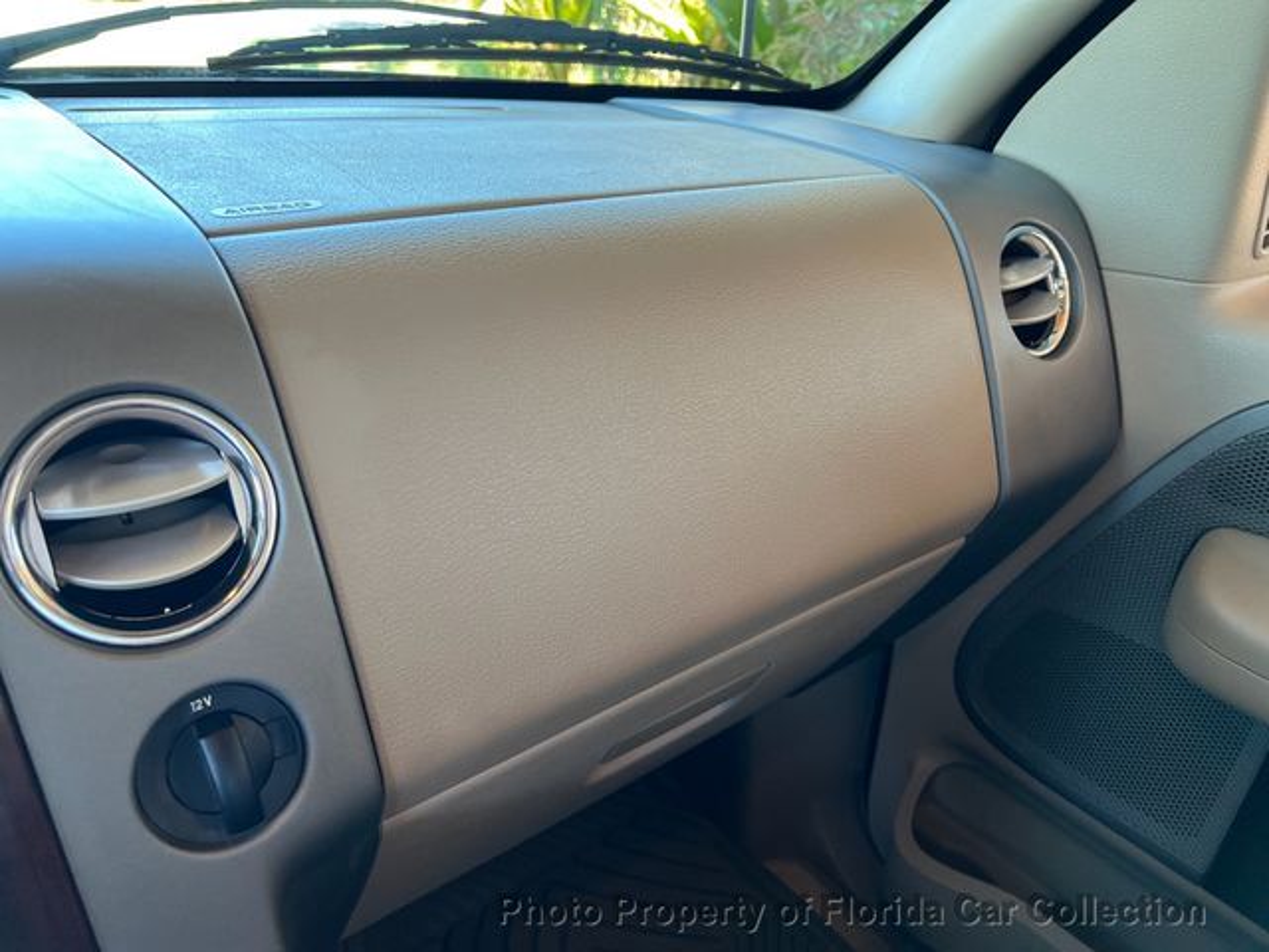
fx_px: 953
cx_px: 634
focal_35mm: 26
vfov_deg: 53.1
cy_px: 476
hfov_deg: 67.3
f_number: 1.5
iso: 125
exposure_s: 1/120
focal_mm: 5.7
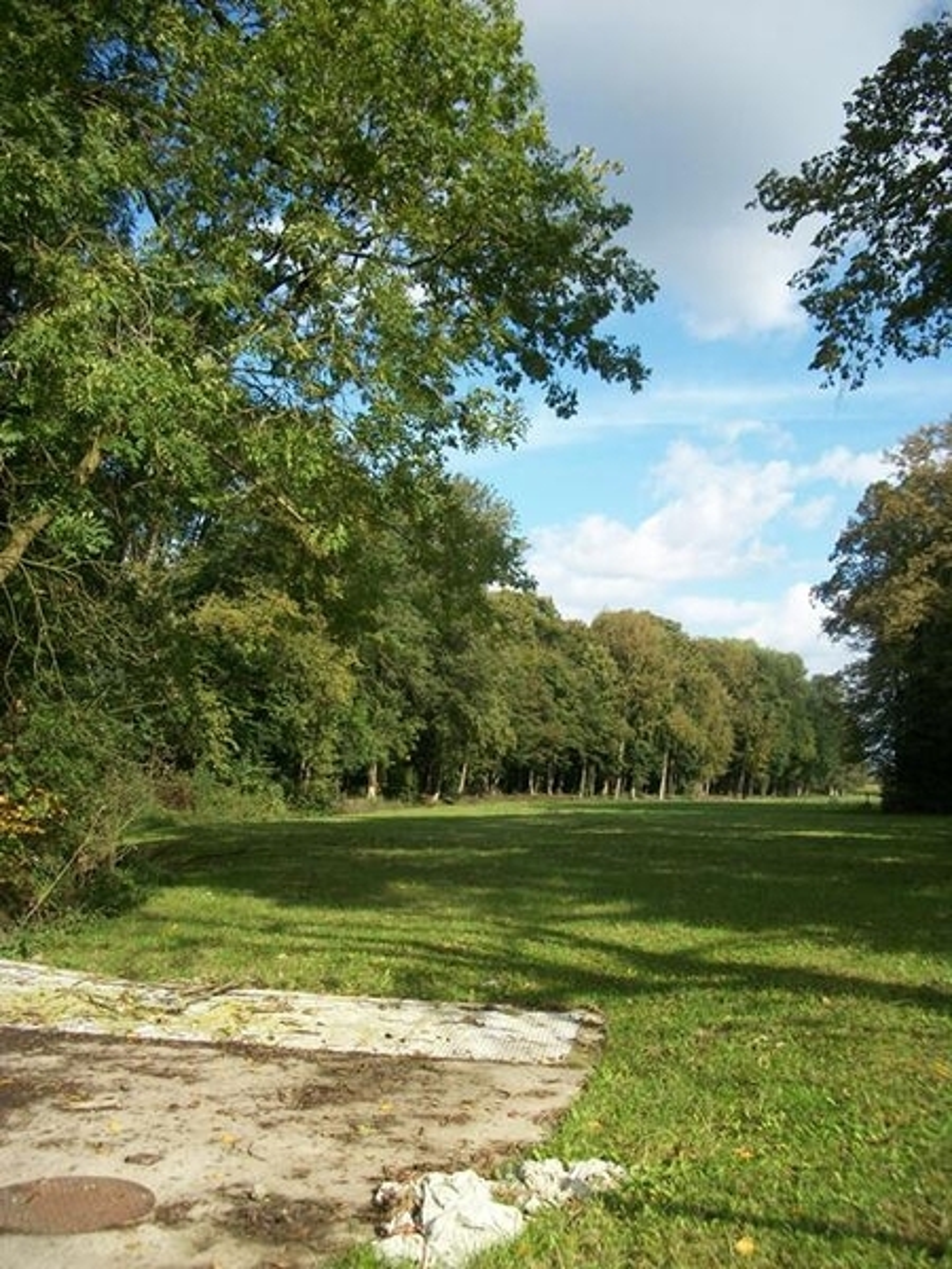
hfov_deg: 44.2
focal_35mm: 32
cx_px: 476
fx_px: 1173
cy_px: 634
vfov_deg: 56.8
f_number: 2.9
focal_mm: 5.7
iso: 80
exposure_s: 1/800
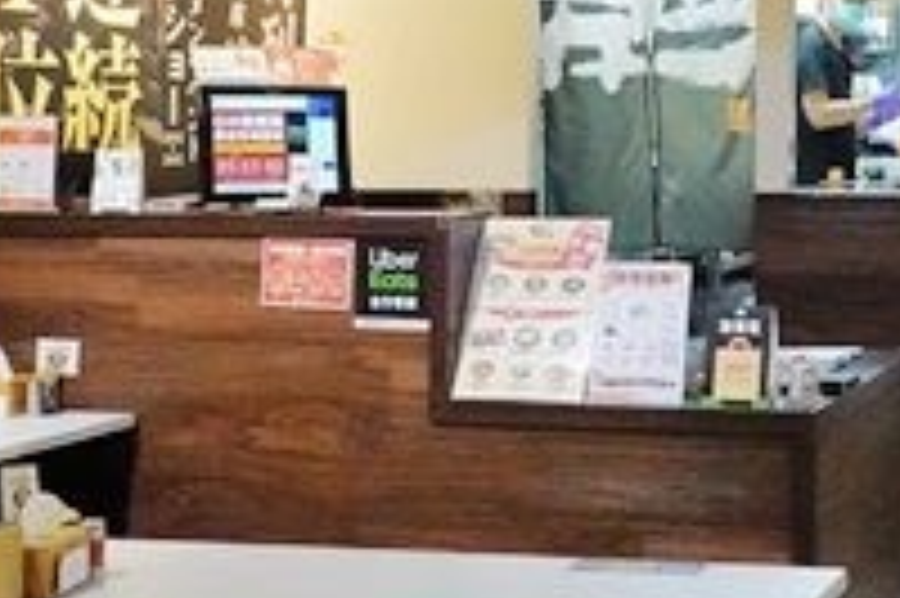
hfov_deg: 25.1
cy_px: 61
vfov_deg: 17.2
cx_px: 828
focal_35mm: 78
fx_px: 1948
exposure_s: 1/640
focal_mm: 9
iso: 8000
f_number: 4
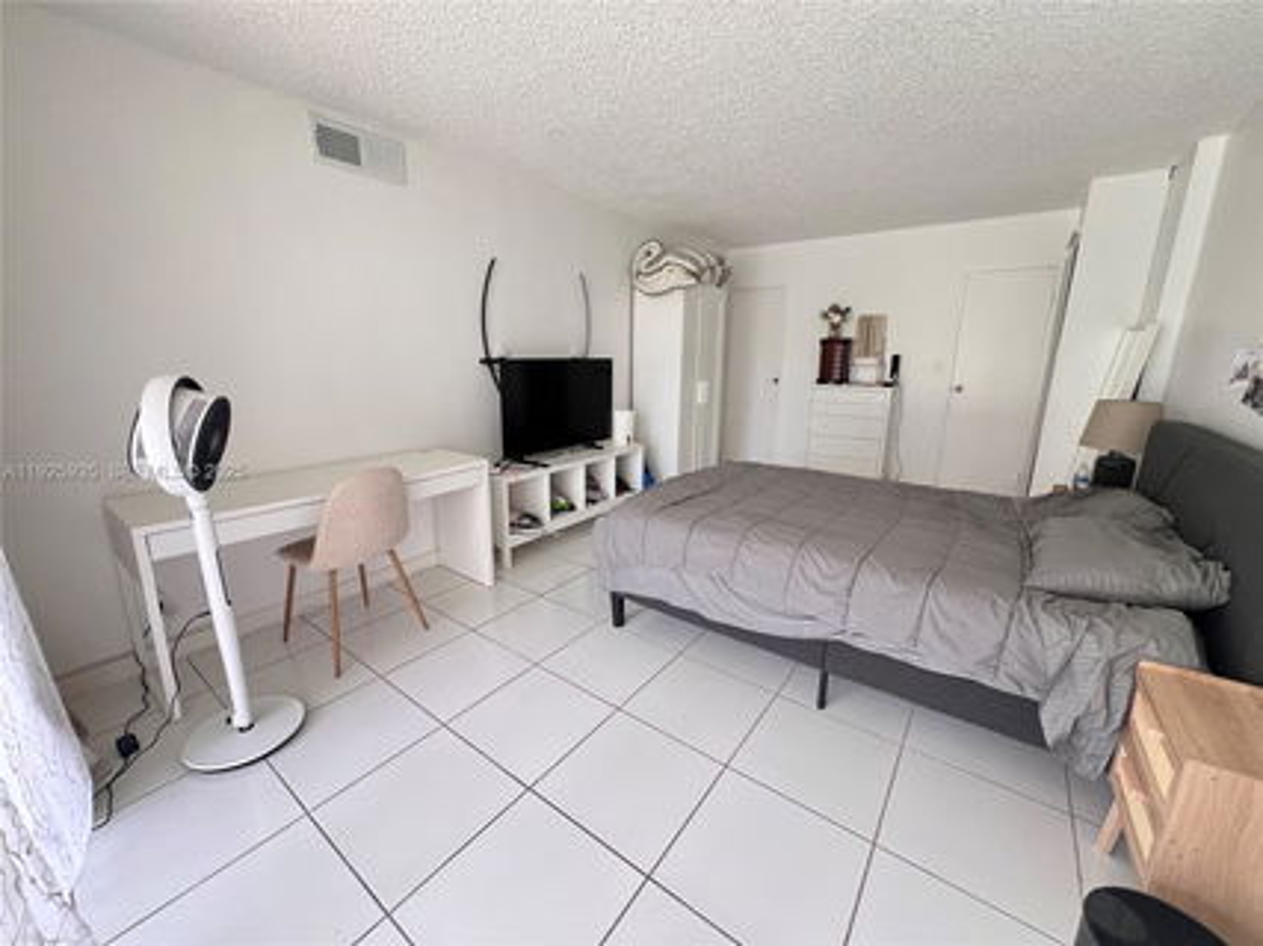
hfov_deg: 106.2
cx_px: 632
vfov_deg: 89.9
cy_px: 473
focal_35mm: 13
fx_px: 474
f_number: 1.8
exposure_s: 1/70
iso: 250
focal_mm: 1.57
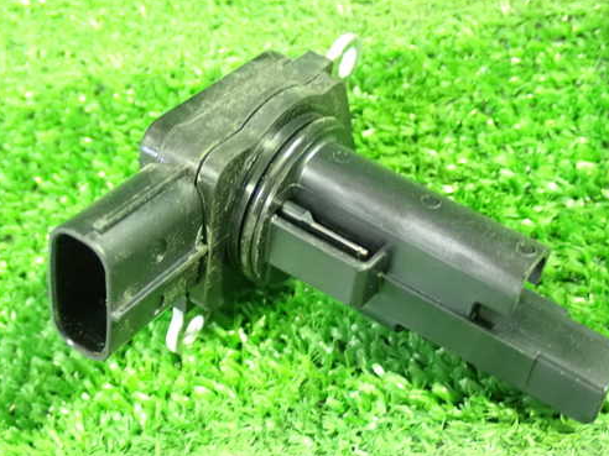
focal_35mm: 61
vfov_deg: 24.0
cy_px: 234
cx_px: 318
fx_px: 1073
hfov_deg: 31.7
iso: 1600
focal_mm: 9.01
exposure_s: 1/13
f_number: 3.2
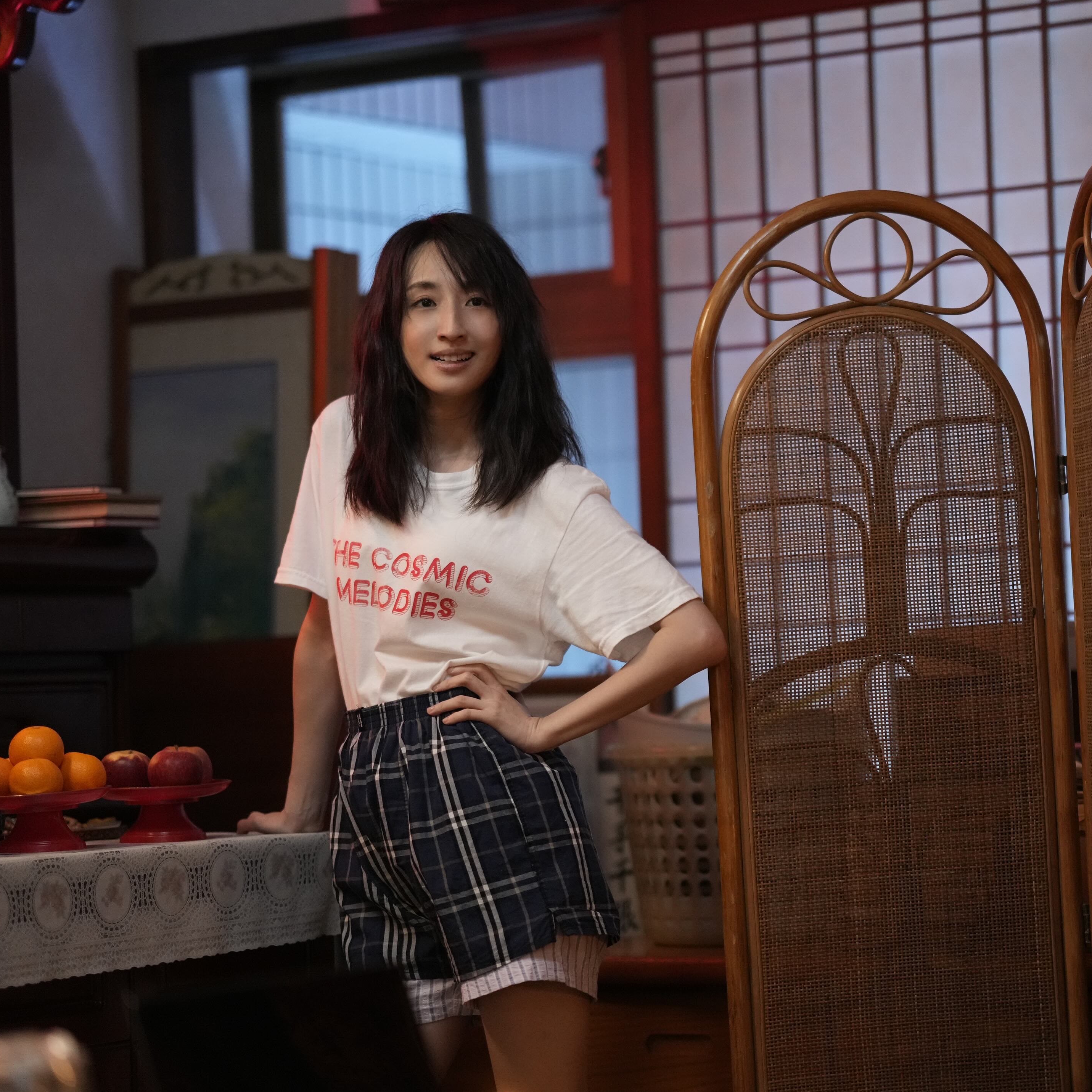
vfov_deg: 16.0
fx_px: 3890
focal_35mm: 109
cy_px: 547
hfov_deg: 15.9
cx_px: 728
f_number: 1.4
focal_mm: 85
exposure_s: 1/200
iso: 3200
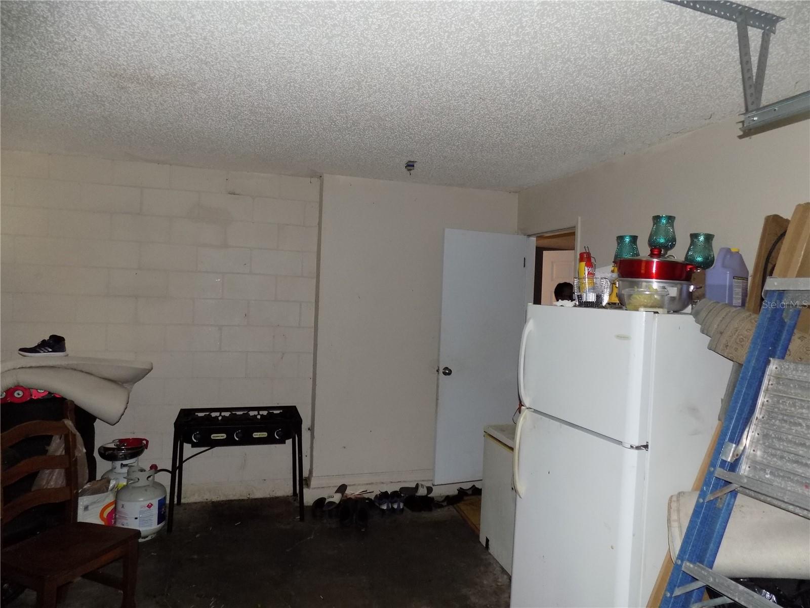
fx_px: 538
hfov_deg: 73.9
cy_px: 304
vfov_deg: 58.9
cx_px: 405
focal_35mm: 23
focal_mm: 4
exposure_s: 1/30
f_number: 3.1
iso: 200
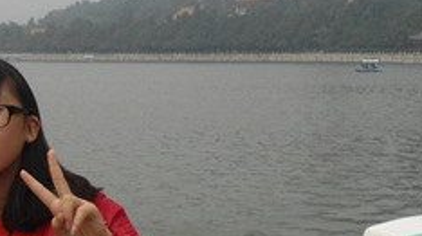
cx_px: 54
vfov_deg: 12.4
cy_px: 68
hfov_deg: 21.6
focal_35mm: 97
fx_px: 1084
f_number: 8
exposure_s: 1/200
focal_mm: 4.7
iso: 80
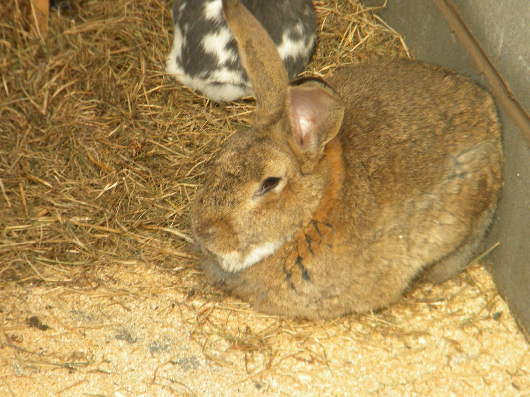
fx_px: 2802
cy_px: 198
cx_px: 265
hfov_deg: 10.8
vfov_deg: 8.1
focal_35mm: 183
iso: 193
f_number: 5.2
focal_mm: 33.1
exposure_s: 1/59.8
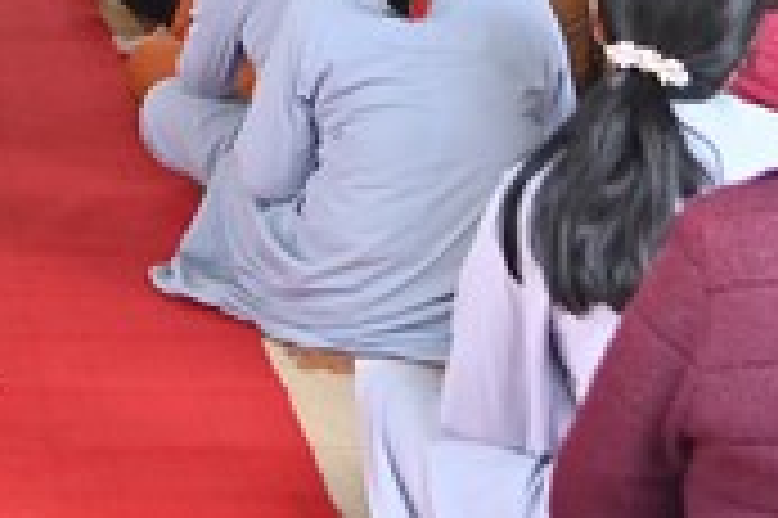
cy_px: -284
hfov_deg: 15.6
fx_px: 2764
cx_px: -76
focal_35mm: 128
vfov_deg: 10.3
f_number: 4
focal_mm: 34
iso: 1000
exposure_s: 1/80
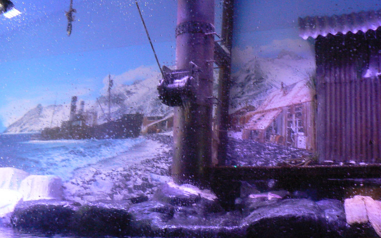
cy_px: 140
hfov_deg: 44.3
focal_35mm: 45
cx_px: 179
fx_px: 467
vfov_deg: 28.5
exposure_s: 1/13
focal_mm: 6
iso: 200
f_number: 2.8
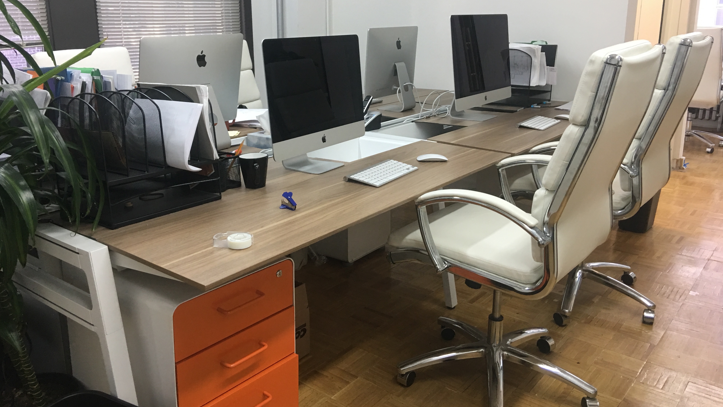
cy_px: 164
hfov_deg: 61.0
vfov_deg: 36.5
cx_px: 358
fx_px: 613
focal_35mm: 32
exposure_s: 1/15
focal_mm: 4.15
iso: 40
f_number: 2.2
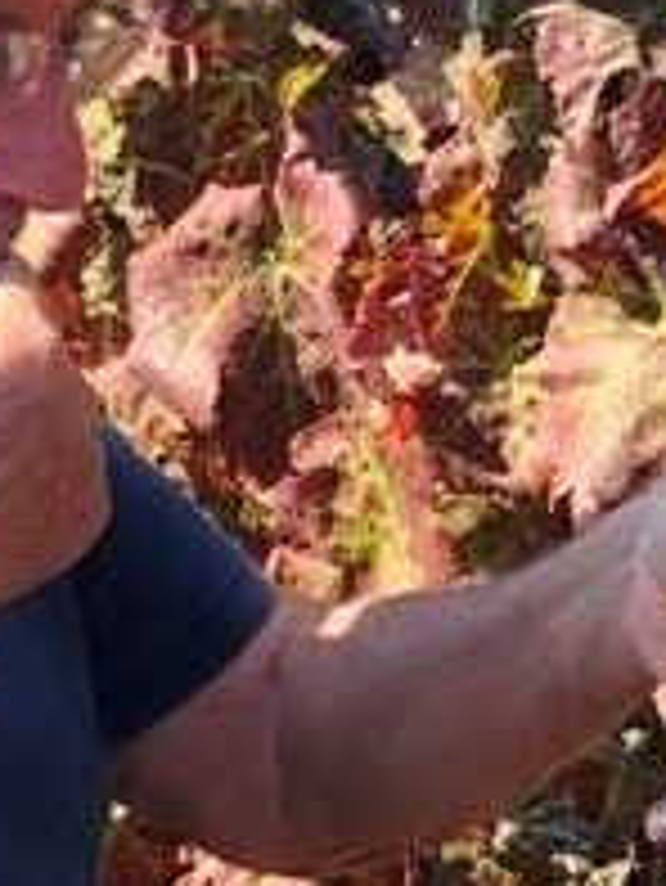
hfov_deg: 7.0
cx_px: 290
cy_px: 1246
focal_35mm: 213
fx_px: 5458
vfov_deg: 9.1
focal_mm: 6
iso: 16
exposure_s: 1/320
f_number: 2.4
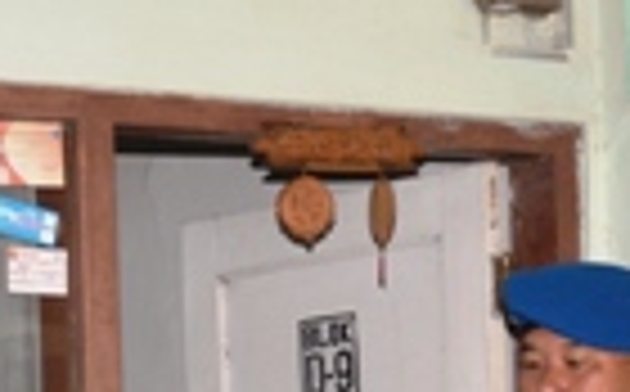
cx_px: 374
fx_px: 3120
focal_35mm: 182
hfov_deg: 11.5
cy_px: 644
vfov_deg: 7.0
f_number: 4
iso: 400
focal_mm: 26
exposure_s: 1/100
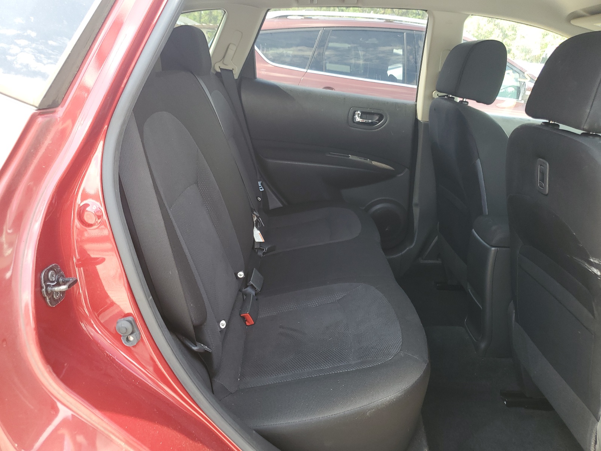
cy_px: 226
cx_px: 300
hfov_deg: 67.3
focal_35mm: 26
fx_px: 451
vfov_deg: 53.1
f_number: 1.5
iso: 50
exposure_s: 1/105
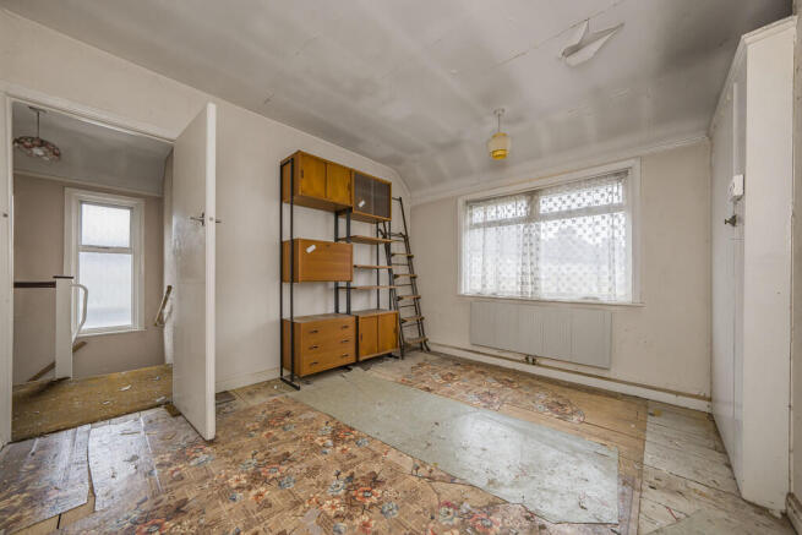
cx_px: 401
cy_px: 268
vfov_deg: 90.0
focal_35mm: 12
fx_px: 267
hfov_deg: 112.6
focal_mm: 12
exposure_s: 1/25
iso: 320
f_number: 9
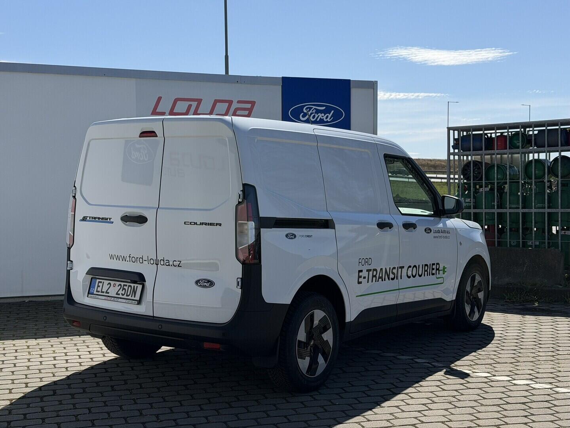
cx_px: 285
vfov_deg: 30.3
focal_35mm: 48
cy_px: 214
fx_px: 790
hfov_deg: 39.7
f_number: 1.78
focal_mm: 6.76
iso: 64
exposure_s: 1/7143
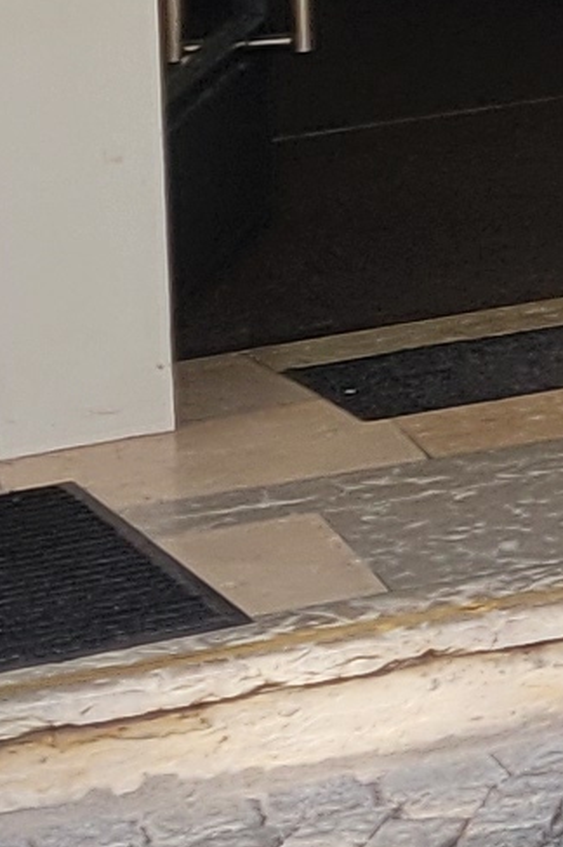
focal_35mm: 224
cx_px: 2403
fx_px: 5262
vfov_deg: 8.7
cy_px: -887
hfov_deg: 5.3
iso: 40
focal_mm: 5.4
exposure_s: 1/248
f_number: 1.8
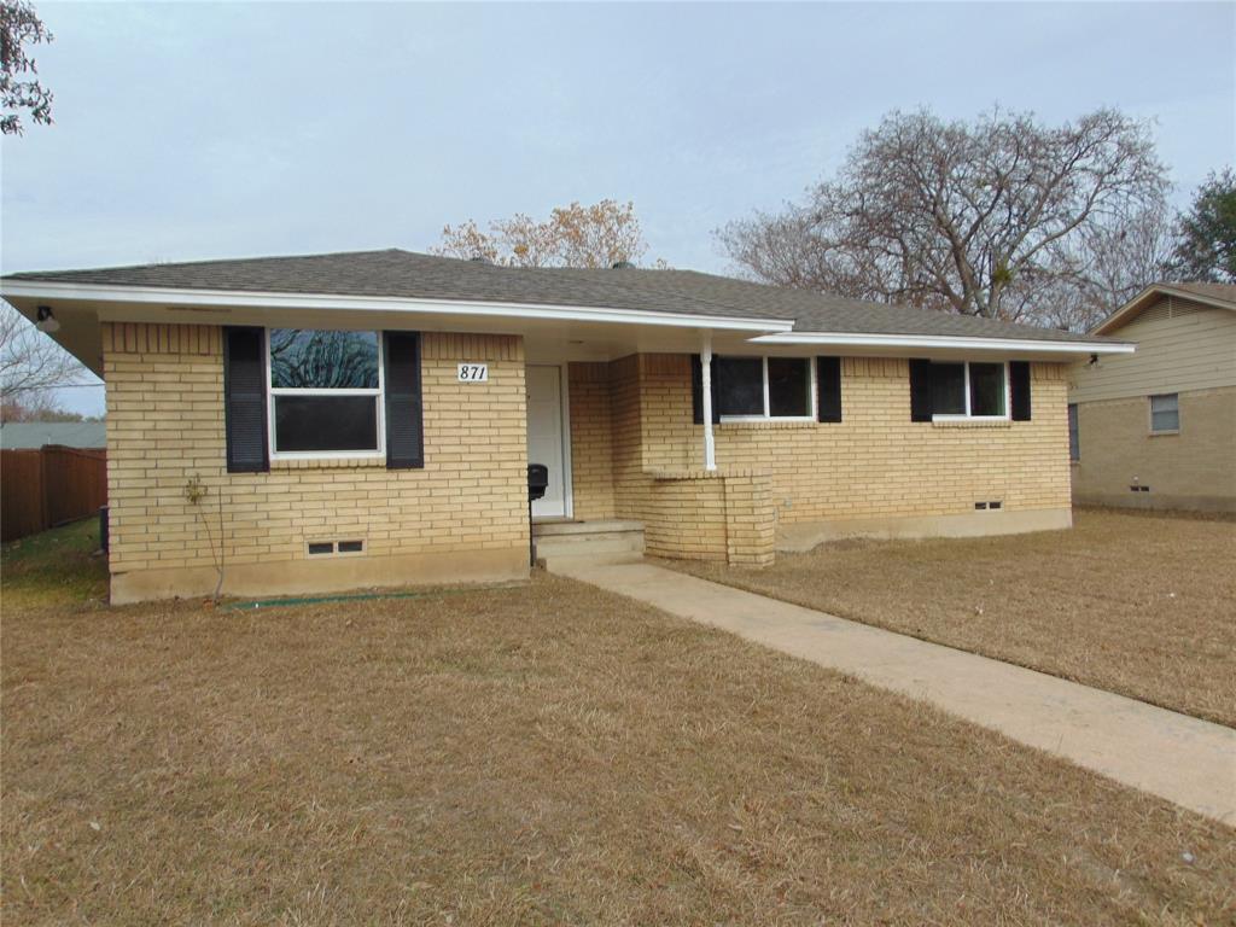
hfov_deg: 69.4
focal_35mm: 25
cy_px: 464
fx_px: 893
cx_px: 618
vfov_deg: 54.9
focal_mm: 4.5
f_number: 7.7
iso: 80
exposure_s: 1/200
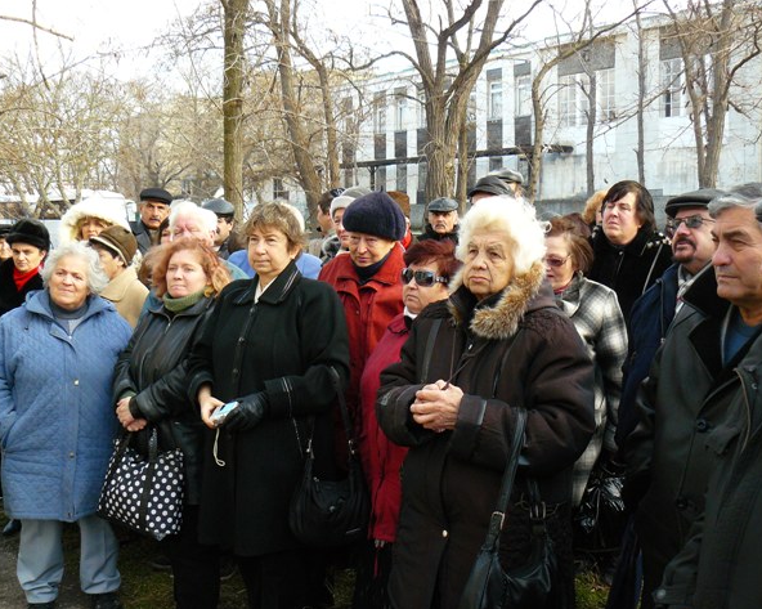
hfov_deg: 48.0
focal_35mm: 38
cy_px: 306
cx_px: 387
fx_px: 857
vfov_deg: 39.1
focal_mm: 6
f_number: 4
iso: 200
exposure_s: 1/125
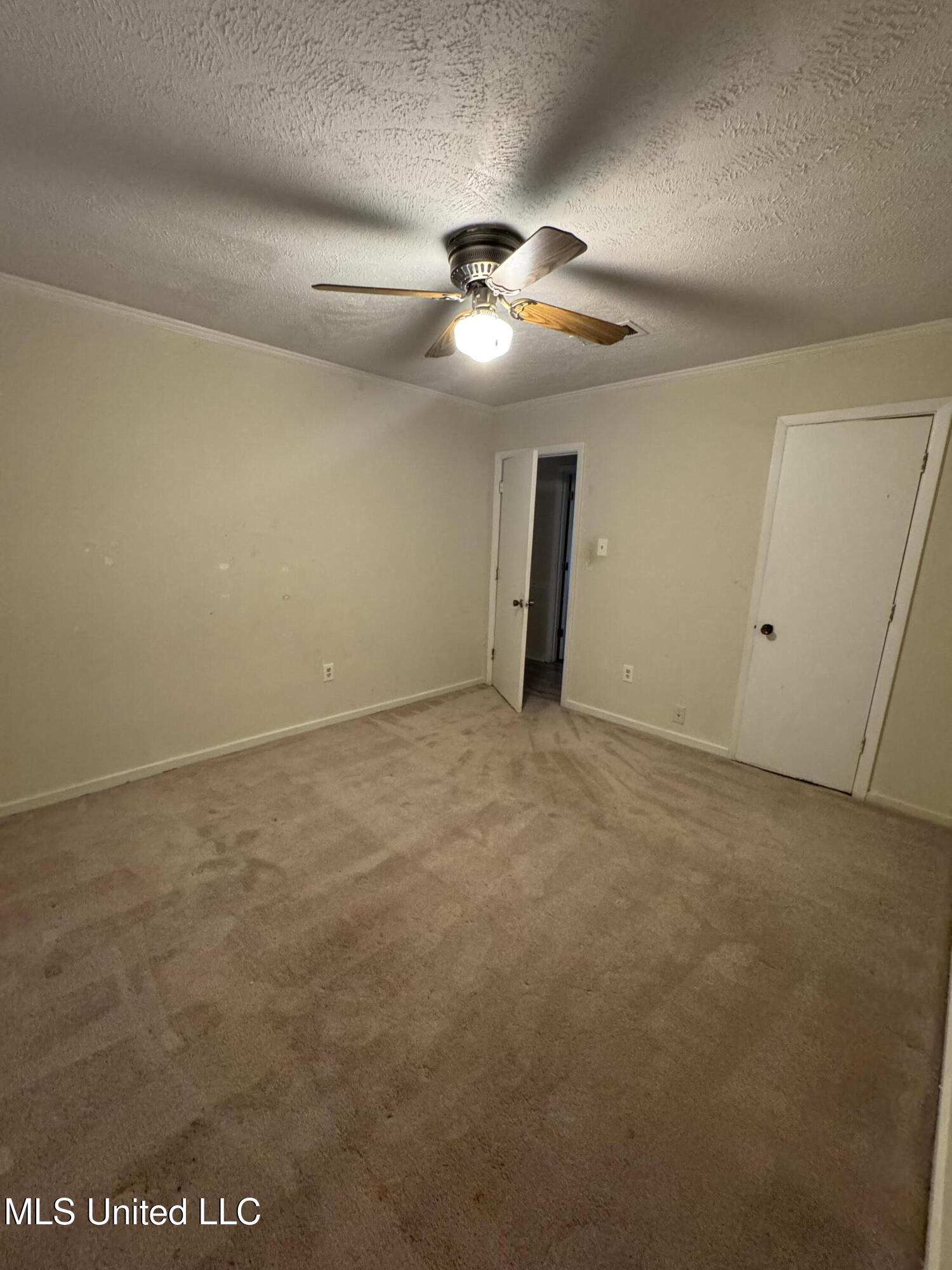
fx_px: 513
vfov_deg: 102.1
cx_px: 476
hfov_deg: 85.7
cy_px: 635
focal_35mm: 14
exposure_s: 1/60
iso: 800
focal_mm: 2.22
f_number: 2.2
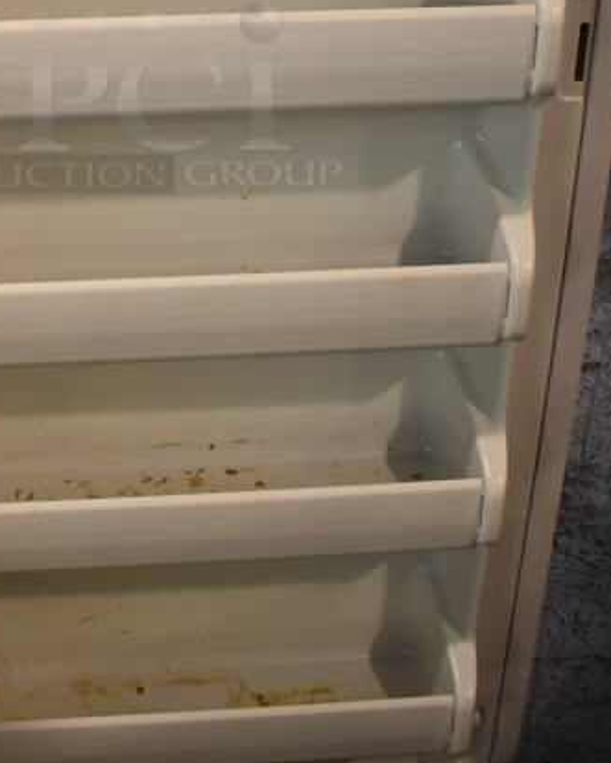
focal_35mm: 56
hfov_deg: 26.8
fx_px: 1264
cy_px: 97
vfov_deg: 32.1
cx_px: 153
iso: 800
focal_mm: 18
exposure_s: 1/200
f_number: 3.5
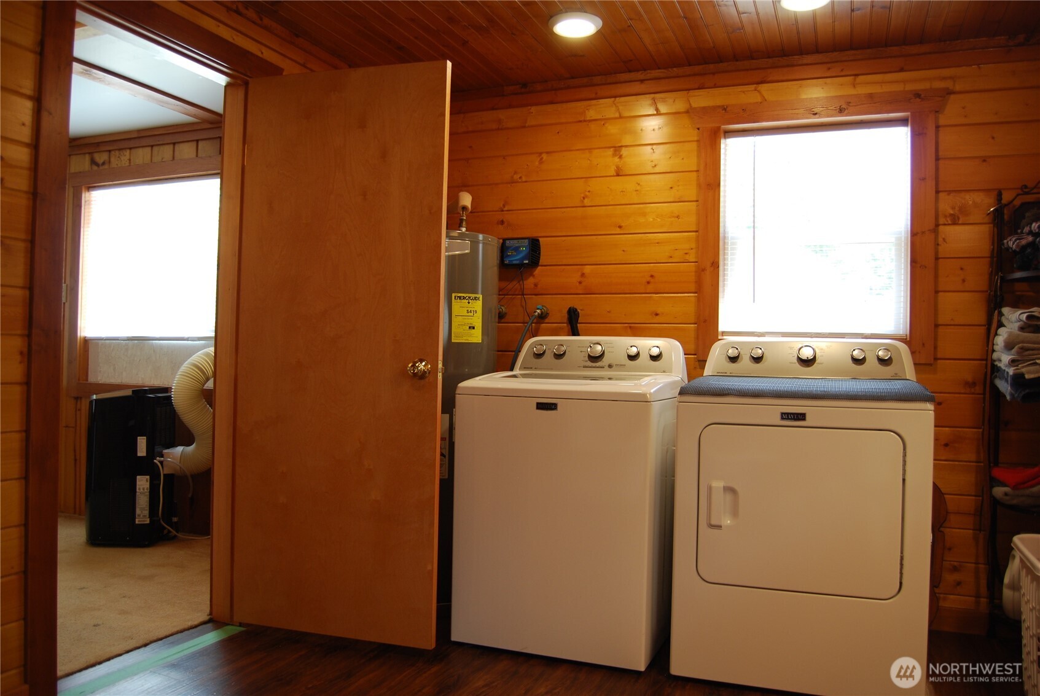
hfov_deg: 67.3
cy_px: 348
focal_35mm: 27
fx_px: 781
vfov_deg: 48.0
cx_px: 520
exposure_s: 1/30
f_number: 3.5
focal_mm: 18
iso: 200
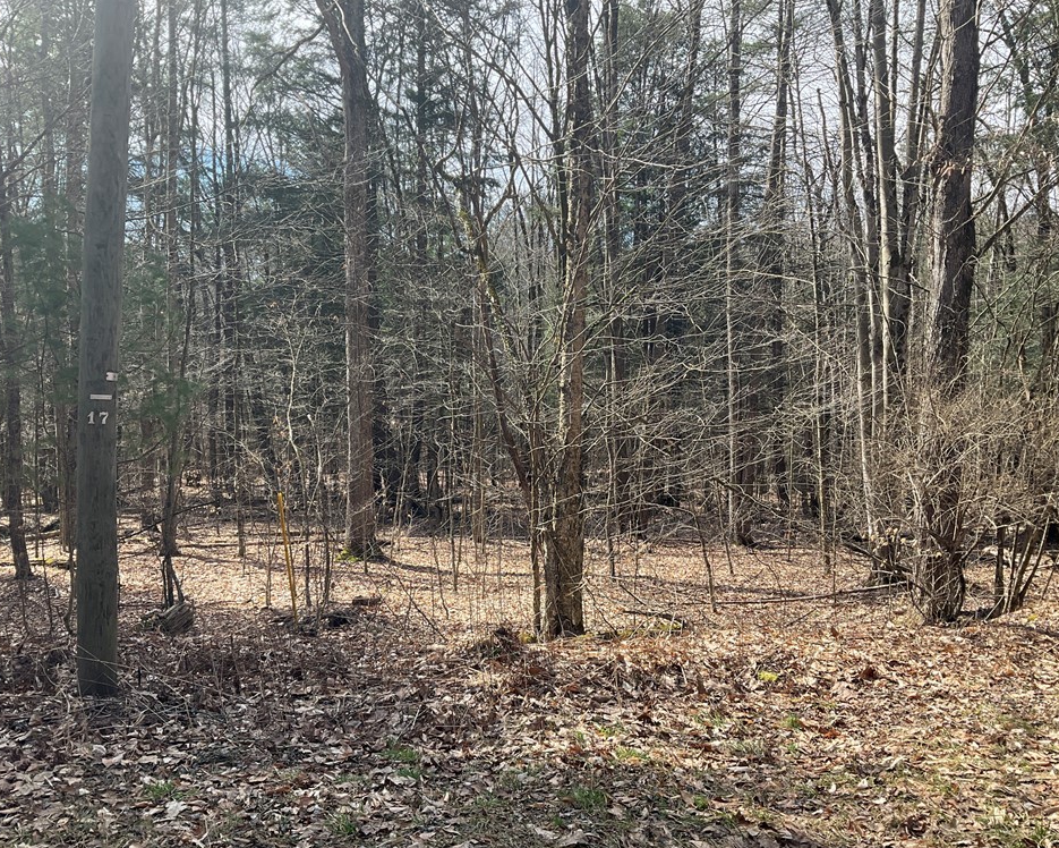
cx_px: 545
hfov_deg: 57.2
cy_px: 433
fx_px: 972
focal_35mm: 31
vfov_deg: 47.1
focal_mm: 3
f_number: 1.8
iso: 25
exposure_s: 1/446
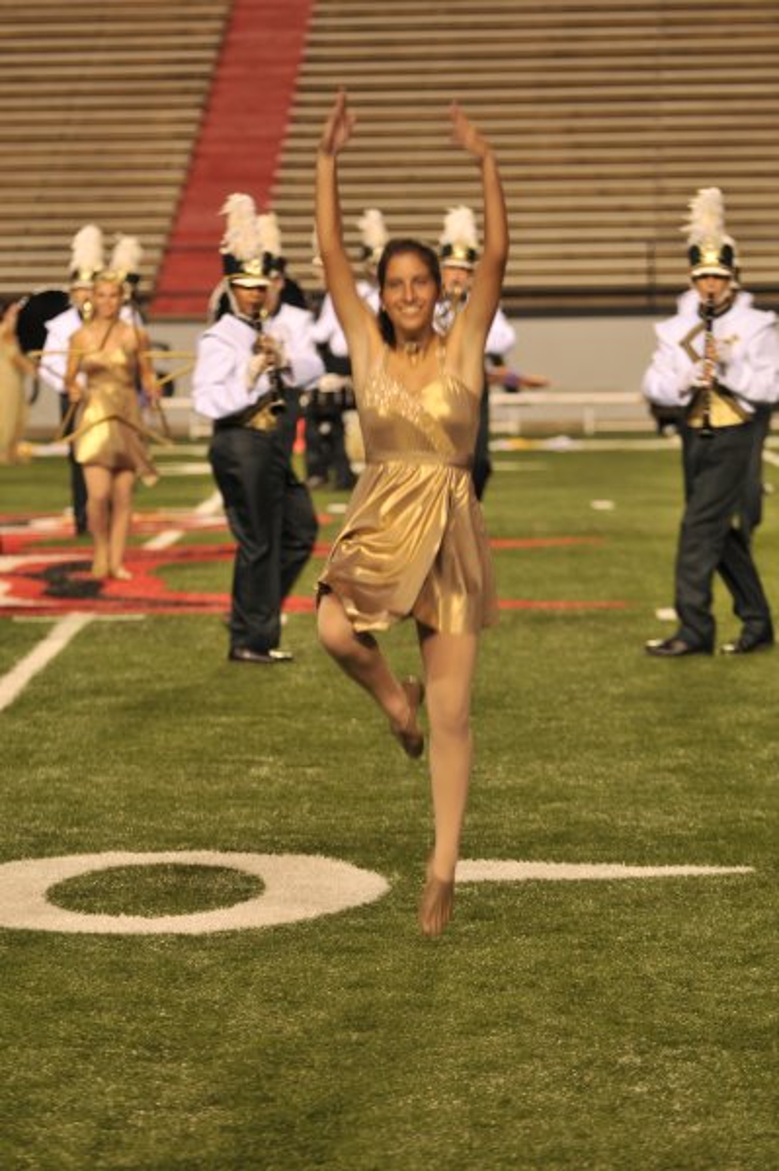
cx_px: 390
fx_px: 5365
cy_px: 586
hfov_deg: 8.3
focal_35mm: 165
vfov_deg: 12.5
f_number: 2.8
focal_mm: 110
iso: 200
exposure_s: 1/80
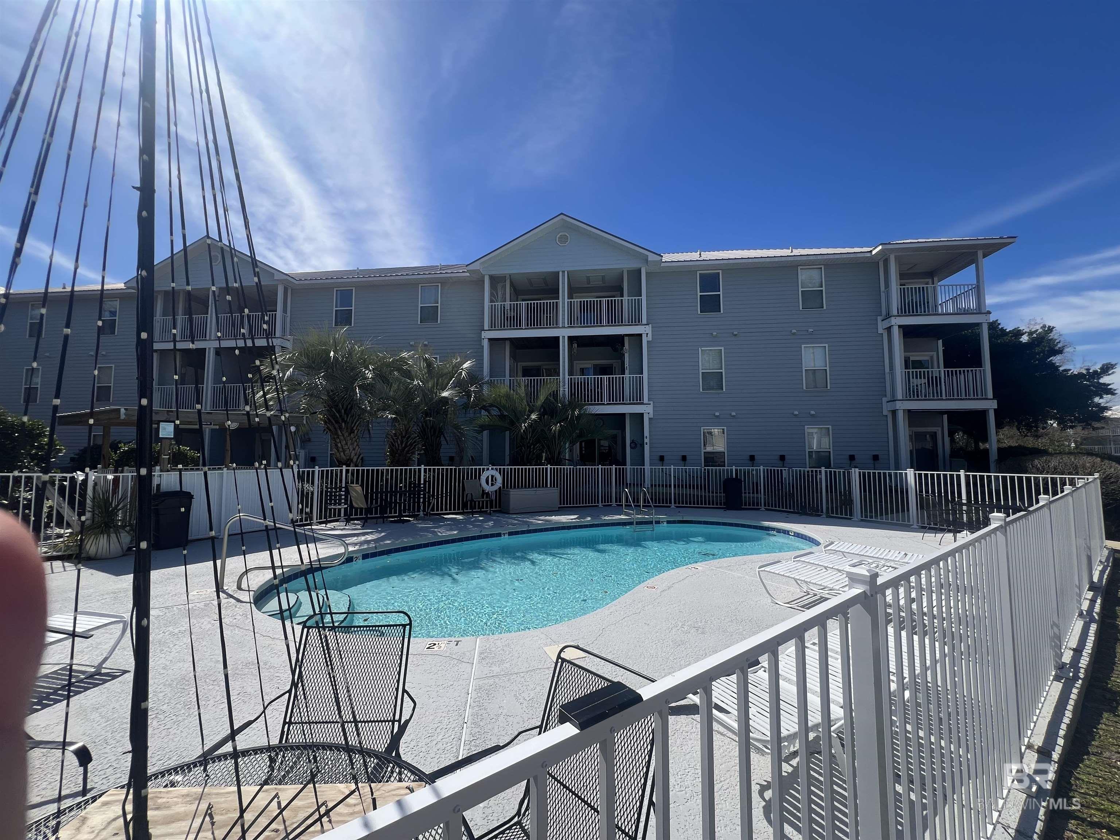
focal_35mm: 13
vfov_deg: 89.9
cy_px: 420
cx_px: 560
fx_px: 421
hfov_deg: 106.2
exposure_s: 1/1179
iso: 32
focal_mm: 1.57
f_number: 1.8
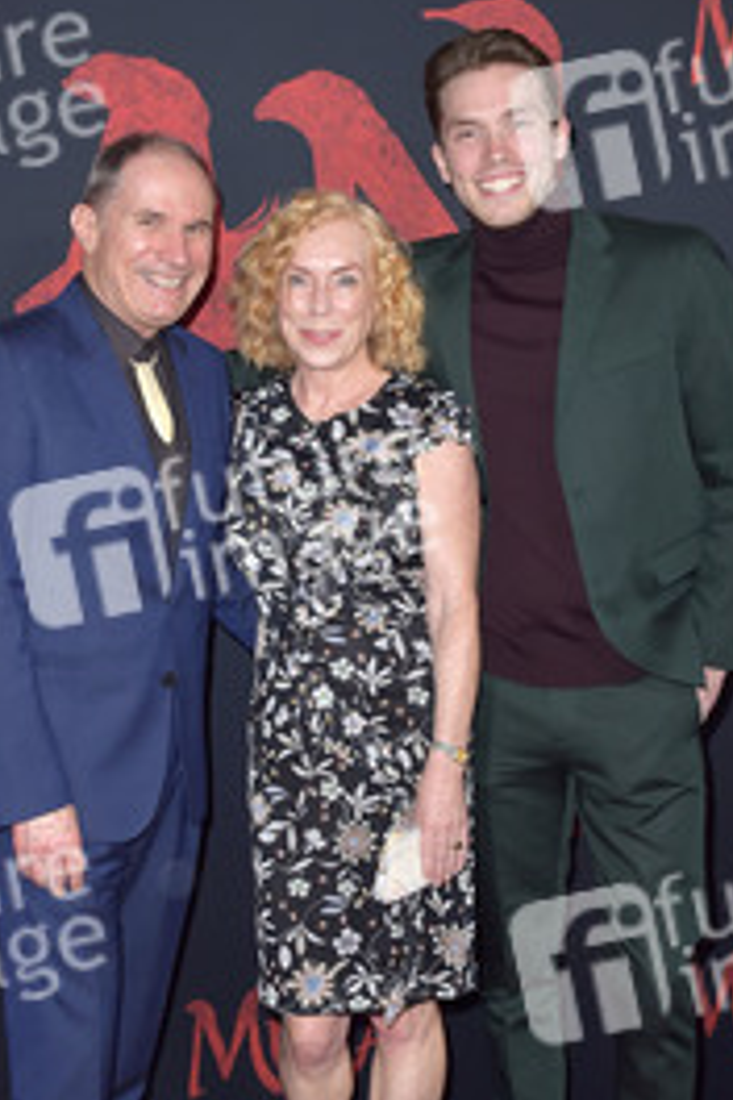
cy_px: 738
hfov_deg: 25.5
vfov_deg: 37.1
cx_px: 348
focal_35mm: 53
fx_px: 1619
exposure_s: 1/250
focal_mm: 35
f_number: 7.1
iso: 400
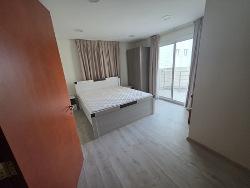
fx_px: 94
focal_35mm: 13
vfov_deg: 89.9
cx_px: 125
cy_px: 94
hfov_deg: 106.2
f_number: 1.9
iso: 400
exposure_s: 1/100
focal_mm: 2.2
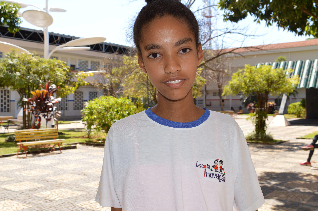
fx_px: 362
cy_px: 94
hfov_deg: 47.4
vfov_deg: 32.5
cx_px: 155
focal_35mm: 41
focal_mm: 20
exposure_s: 1/200
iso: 100
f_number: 7.1
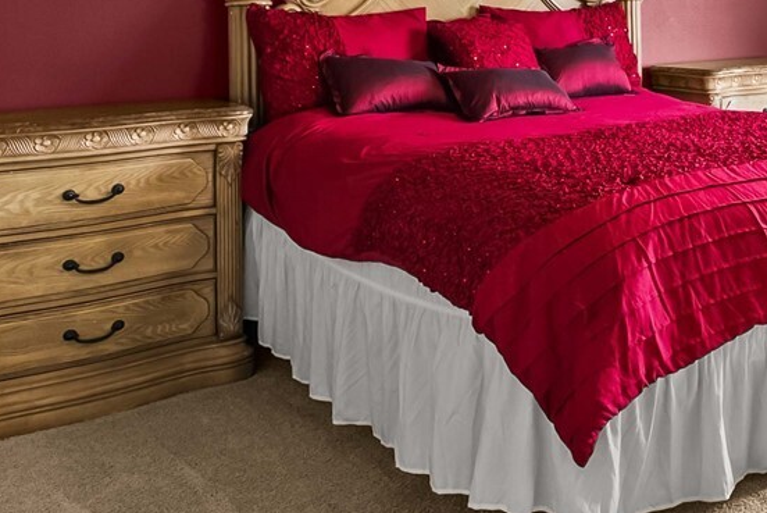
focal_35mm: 43
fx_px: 917
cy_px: -1
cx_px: 857
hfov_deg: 37.5
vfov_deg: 29.2
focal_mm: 14
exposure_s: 1/2
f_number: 7.1
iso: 1000
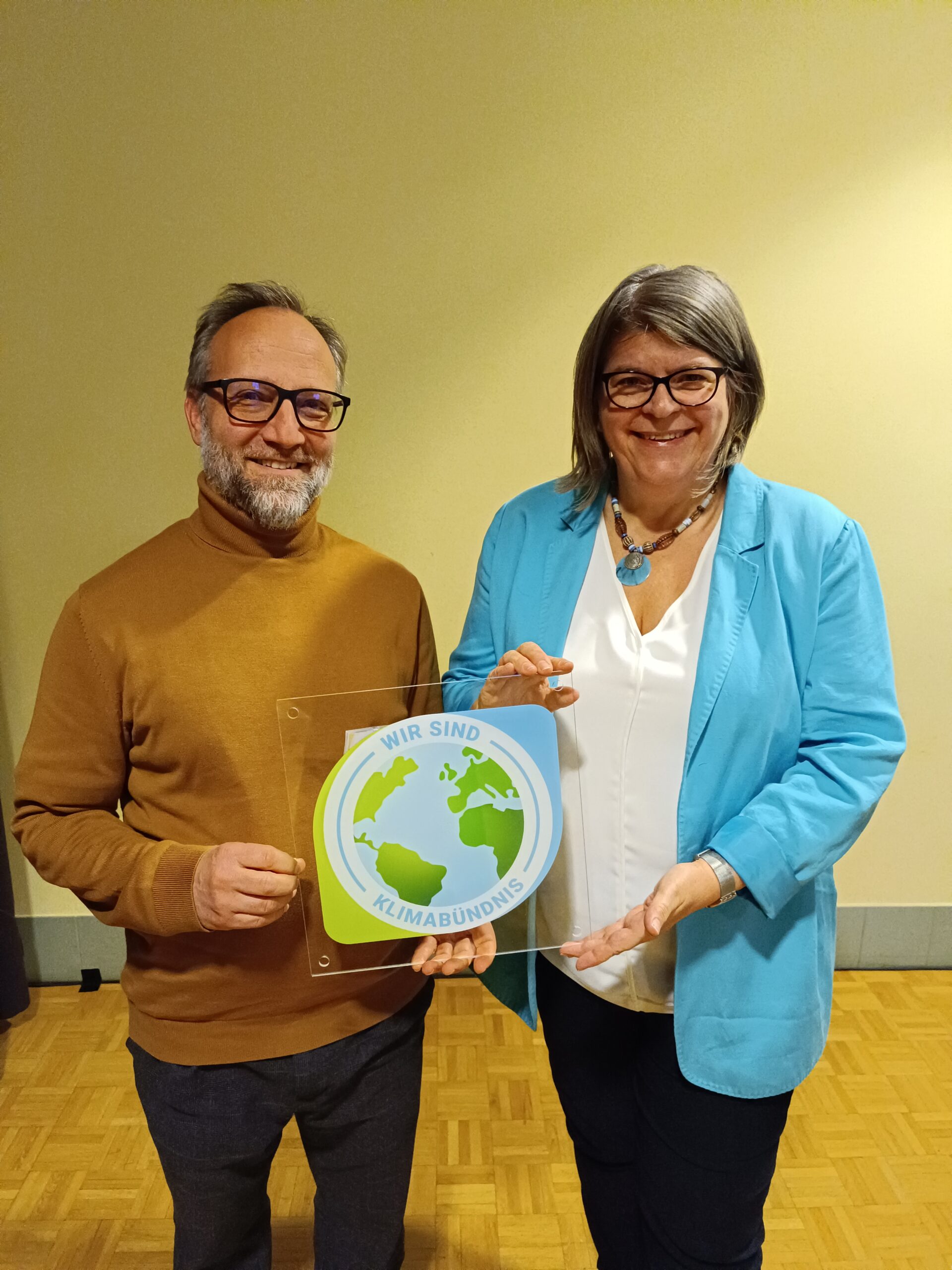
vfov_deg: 71.6
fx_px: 880
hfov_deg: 56.8
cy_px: 635
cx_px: 476
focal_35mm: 24
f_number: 1.88
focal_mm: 5.59
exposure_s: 1/25
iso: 566
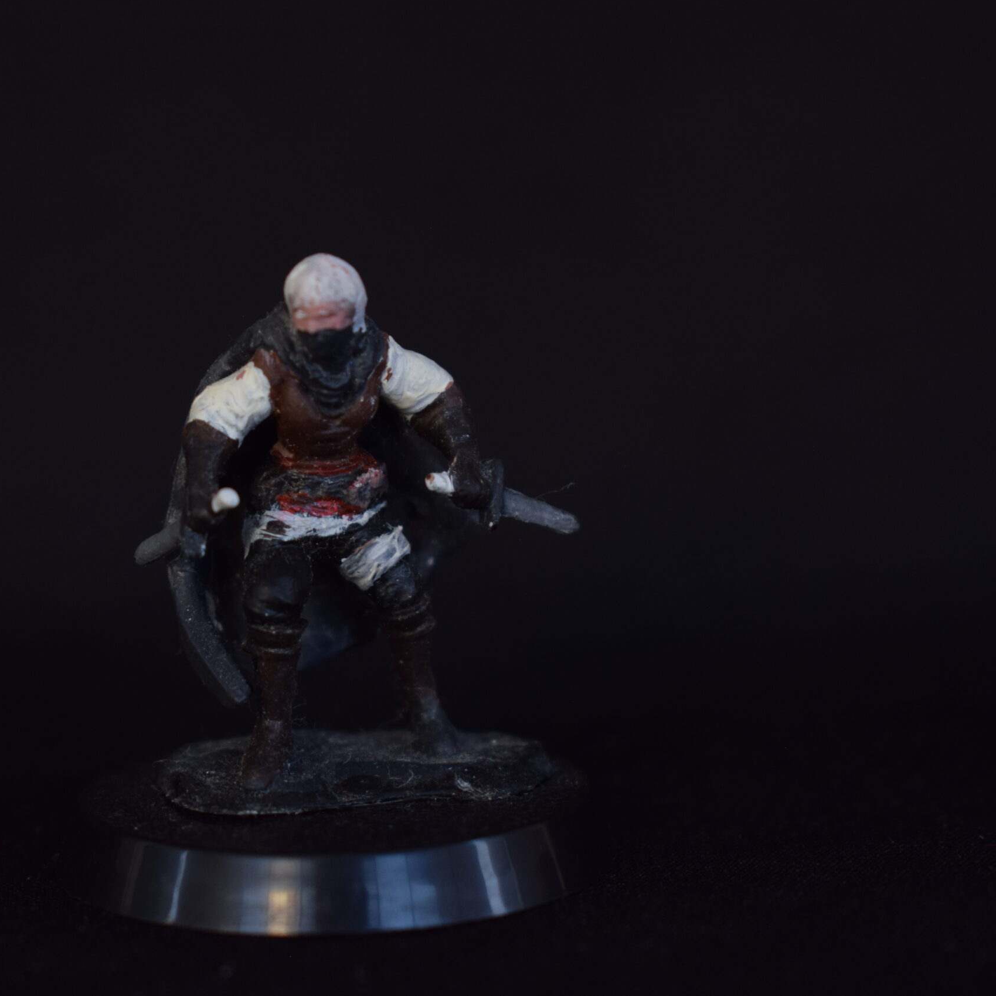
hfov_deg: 16.4
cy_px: 496
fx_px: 3439
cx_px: 339
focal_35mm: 106
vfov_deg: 16.5
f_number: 5.6
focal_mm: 55
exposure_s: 1/30
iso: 400
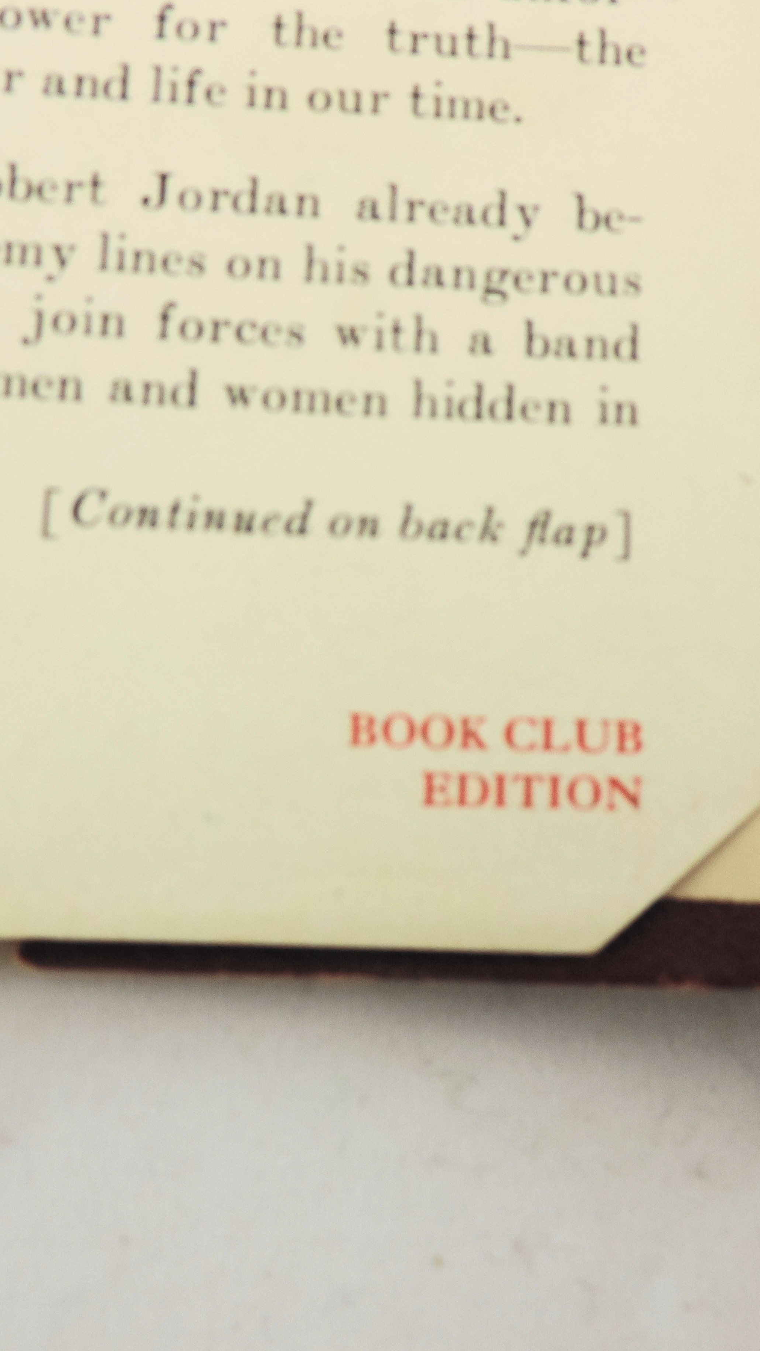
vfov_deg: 56.6
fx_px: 1254
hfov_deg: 33.7
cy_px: 677
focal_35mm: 35
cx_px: 384
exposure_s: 1/40
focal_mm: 4.3
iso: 80
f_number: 3.3
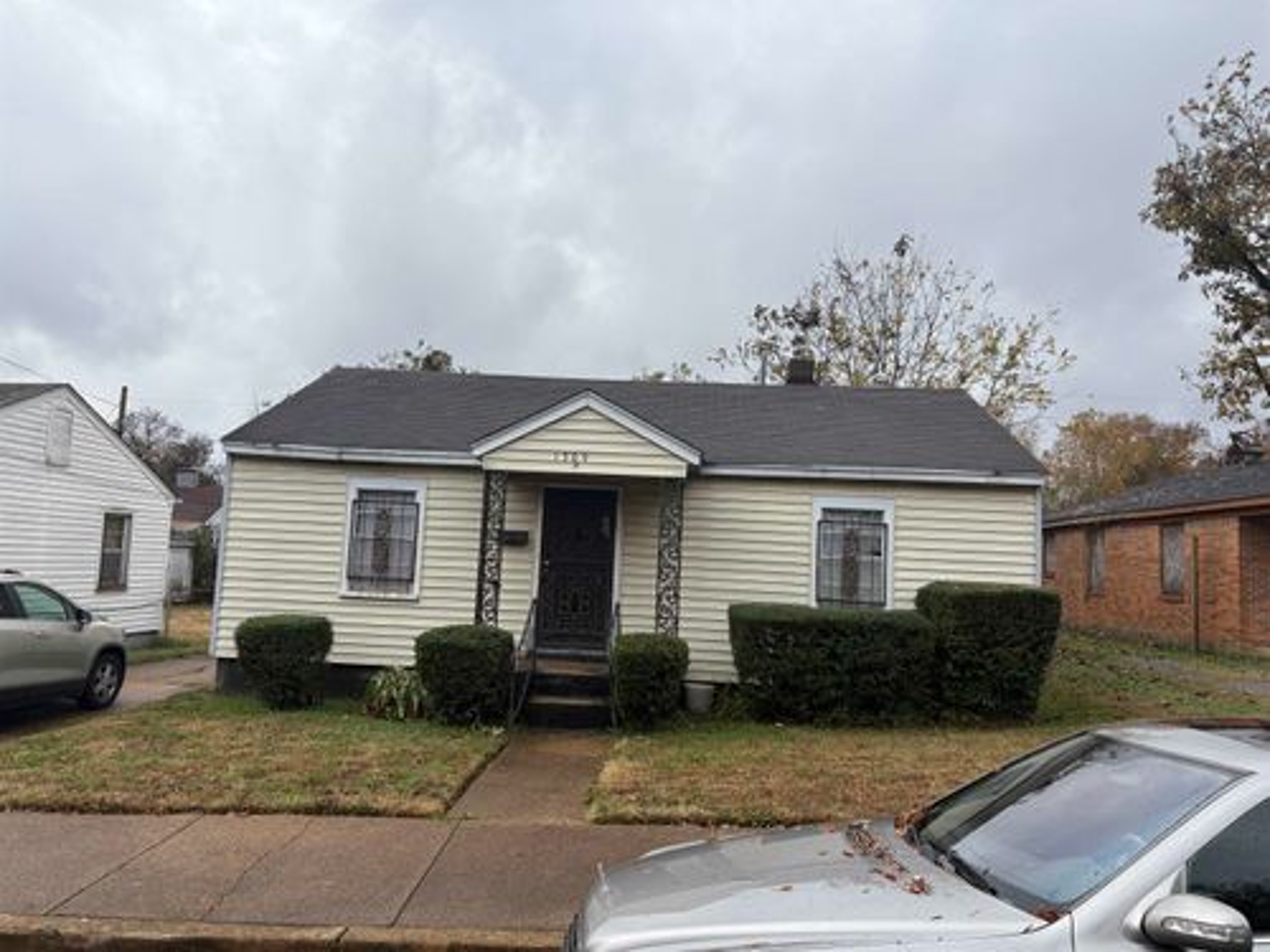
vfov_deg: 53.1
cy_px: 476
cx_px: 635
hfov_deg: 67.3
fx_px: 954
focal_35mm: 26
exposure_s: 1/3125
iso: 50
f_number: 1.6
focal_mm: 5.96
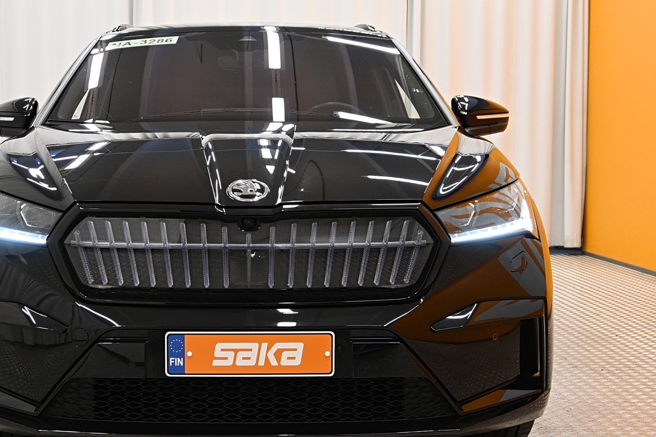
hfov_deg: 34.3
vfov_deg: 23.4
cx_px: 240
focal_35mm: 58
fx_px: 1057
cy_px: 244
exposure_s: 1/80
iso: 640
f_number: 4.5
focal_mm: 26
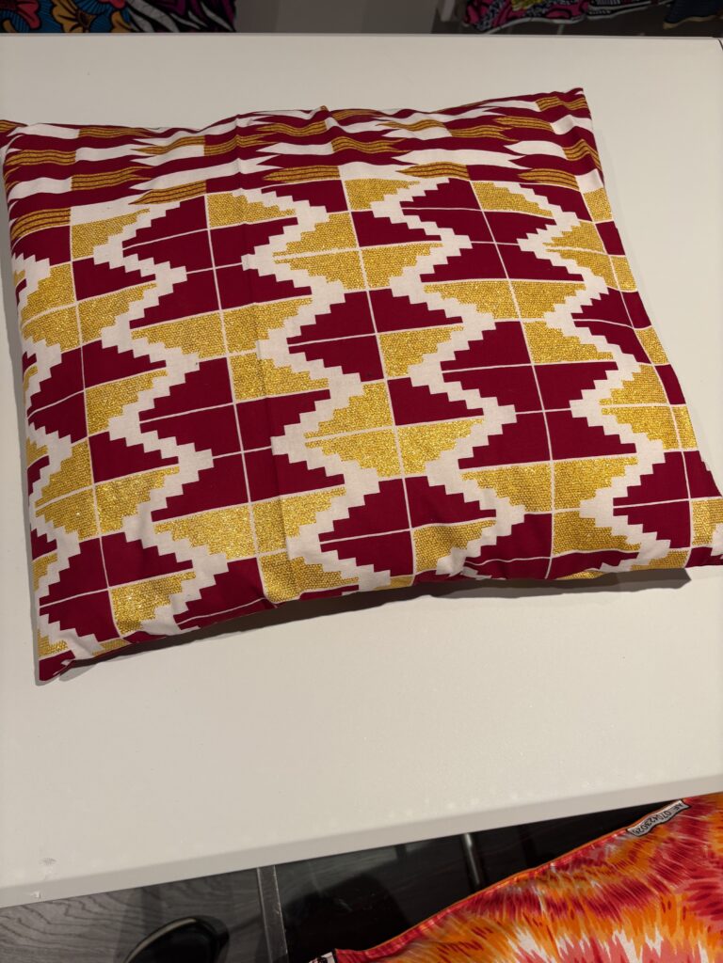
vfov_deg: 67.3
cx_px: 362
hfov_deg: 53.1
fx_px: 724
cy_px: 482
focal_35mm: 26
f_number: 1.6
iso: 80
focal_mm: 5.96
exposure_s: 1/50
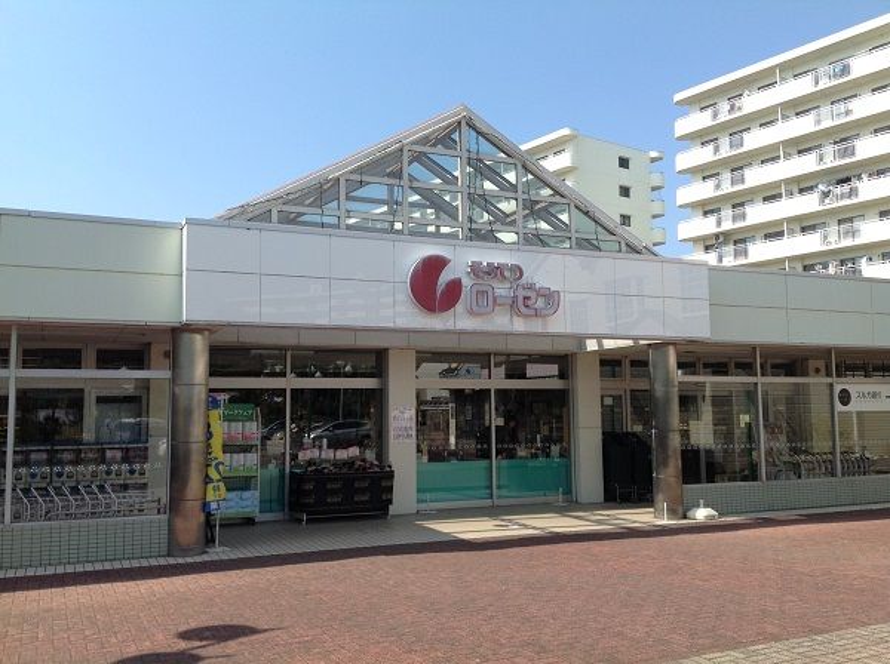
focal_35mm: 35
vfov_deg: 40.6
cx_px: 445
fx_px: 898
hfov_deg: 52.7
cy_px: 332
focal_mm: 4.28
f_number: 2.4
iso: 50
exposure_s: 1/1209
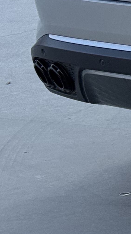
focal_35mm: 210
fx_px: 1296
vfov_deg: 10.0
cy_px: -94
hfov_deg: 5.3
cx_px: 453
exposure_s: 1/1133
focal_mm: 6.76
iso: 80
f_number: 1.78
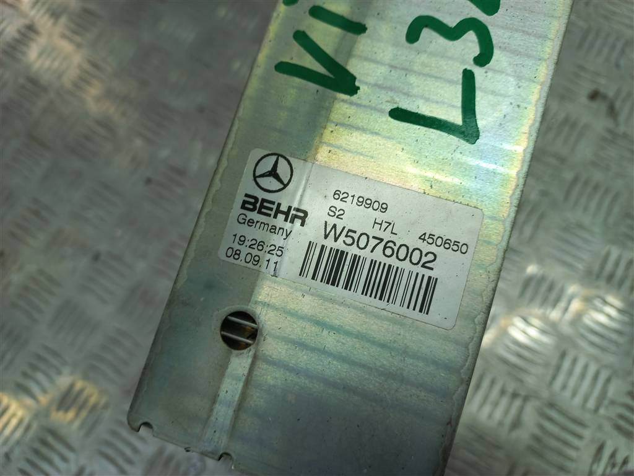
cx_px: 317
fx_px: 458
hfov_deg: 69.4
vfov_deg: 54.9
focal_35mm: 25
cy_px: 238
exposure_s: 1/50
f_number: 1.8
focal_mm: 4.6
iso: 25
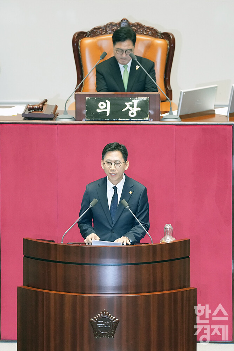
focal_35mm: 200
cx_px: 117
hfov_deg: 6.9
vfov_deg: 10.3
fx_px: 1949
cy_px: 176
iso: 3200
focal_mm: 200
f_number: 3.2
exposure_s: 1/160
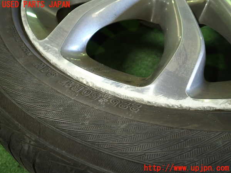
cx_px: 116
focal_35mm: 30
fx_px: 200
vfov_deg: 46.8
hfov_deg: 60.0
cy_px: 86
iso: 250
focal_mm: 5.4
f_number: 2.3
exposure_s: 1/30
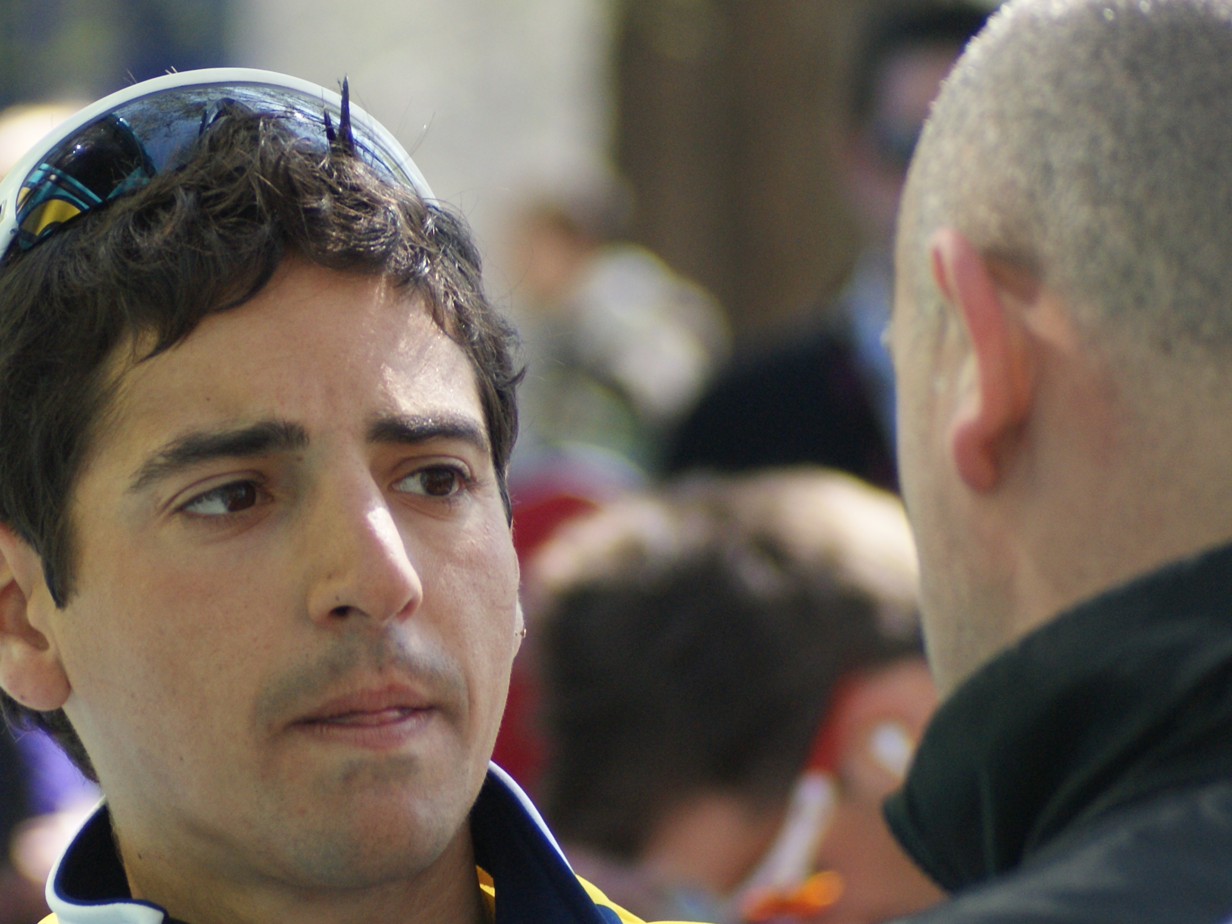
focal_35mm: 358
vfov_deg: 4.2
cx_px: 167
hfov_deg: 5.5
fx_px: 12741
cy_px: 496
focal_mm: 140
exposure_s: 1/250
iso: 400
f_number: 5
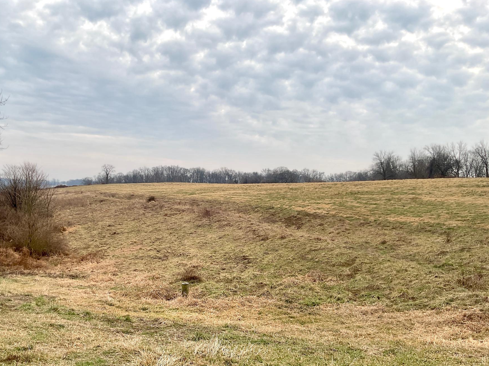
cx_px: 203
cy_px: 209
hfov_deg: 53.7
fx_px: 480
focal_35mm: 34
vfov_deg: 41.7
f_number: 1.8
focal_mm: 3
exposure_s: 1/120
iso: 20
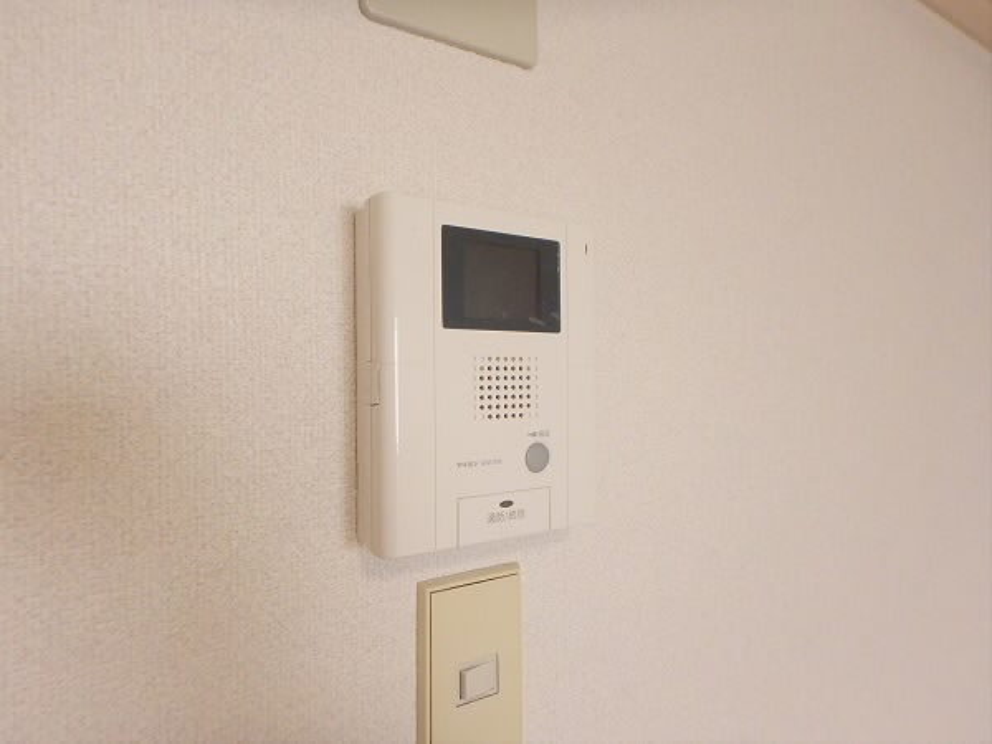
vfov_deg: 63.4
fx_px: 602
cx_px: 496
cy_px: 372
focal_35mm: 21
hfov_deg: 79.0
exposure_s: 1/125
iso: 800
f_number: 3.5
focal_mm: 3.7
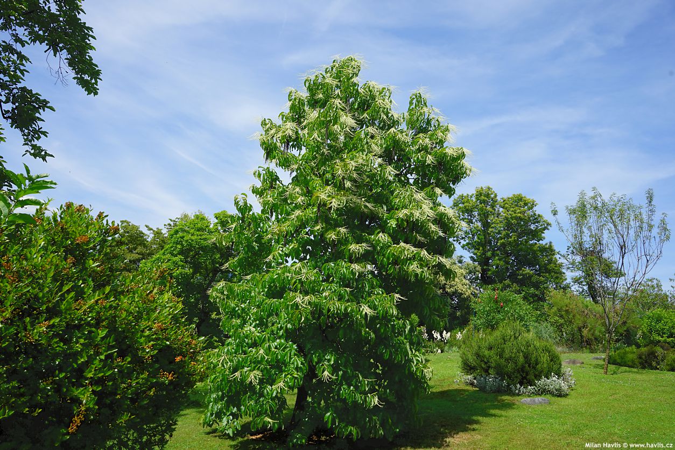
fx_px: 525
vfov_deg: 46.4
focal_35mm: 28
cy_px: 225
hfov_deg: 65.5
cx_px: 338
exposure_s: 1/125
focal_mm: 28
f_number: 11
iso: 100
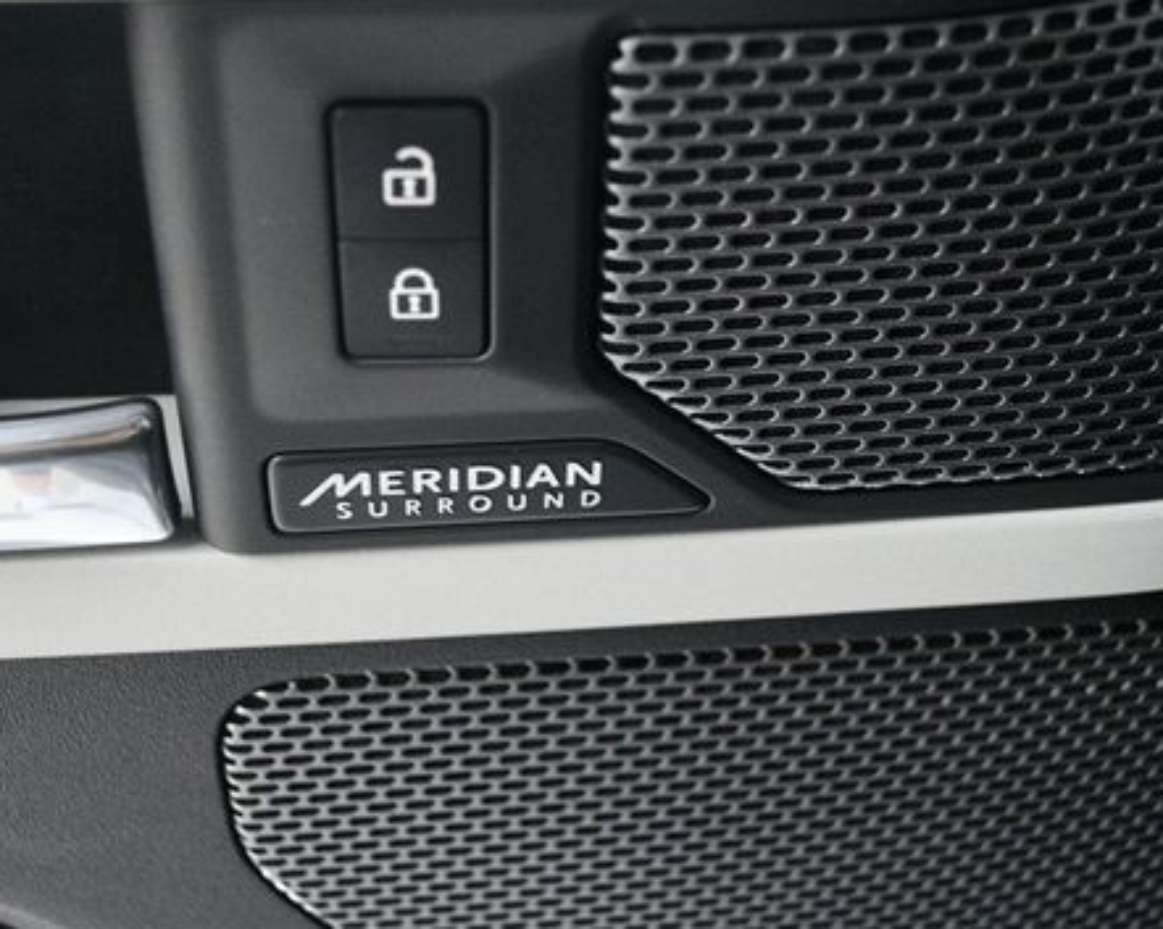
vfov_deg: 28.6
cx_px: 603
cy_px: 408
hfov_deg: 35.4
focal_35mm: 53
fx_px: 1823
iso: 5600
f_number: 4.2
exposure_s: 1/60
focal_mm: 26
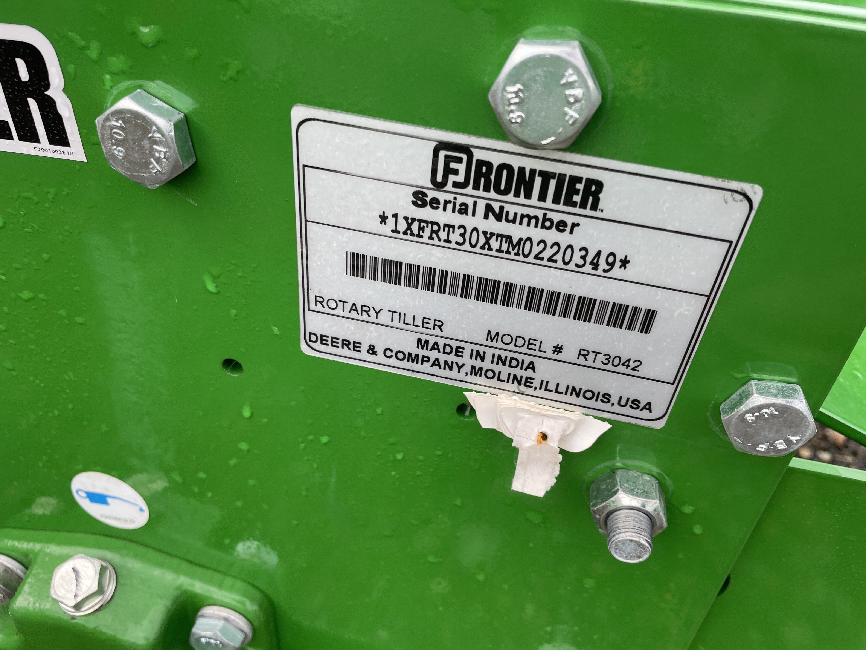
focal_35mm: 26
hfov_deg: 67.3
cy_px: 325
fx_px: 650
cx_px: 433
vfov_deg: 53.1
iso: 32
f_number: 1.6
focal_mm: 4.2
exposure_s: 1/329
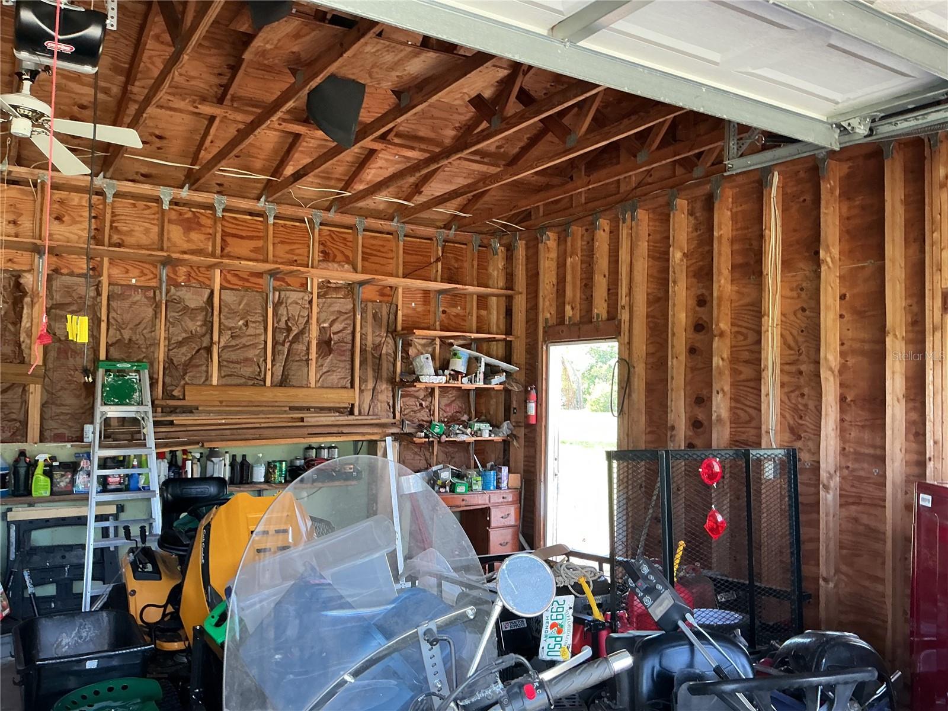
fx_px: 794
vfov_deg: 48.2
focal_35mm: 29
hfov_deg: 61.7
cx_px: 474
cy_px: 356
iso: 80
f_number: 1.8
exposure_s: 1/60
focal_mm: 3
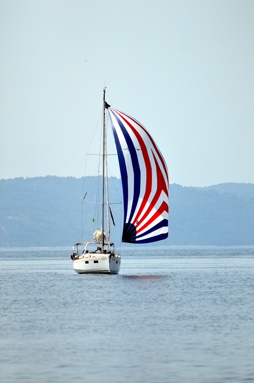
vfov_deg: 4.6
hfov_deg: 3.0
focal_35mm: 450
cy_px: 192
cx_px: 127
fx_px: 4787
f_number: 5.6
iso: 1250
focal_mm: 300
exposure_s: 1/8000
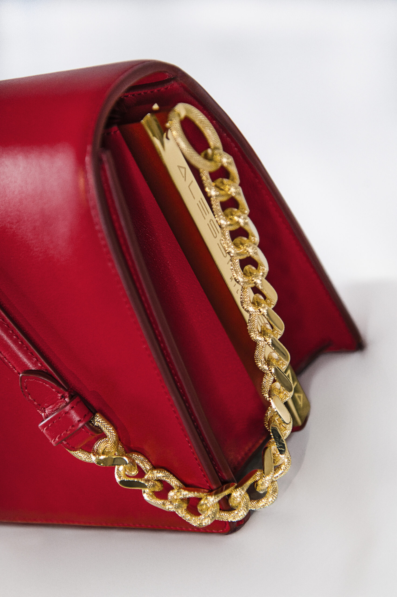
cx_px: 198
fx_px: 1988
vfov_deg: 17.1
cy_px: 298
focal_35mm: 120
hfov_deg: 11.4
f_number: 4
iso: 1000
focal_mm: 120
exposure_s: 1/100
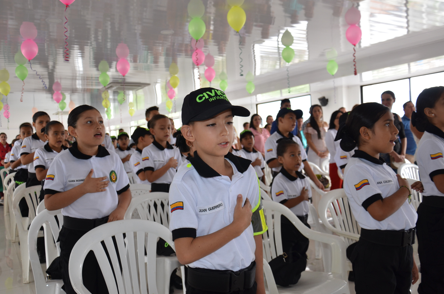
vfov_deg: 40.3
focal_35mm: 33
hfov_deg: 58.0
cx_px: 218
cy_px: 149
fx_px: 400
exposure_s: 1/100
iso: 400
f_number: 3.8
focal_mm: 21
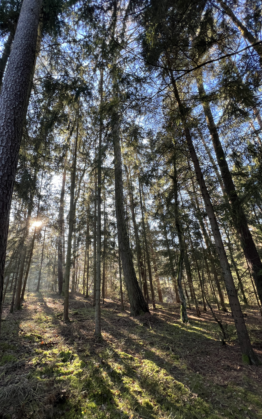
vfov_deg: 105.3
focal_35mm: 14
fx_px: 160
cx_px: 113
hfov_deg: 78.2
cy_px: 212
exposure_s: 1/99
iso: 100
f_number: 1.8
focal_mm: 1.57
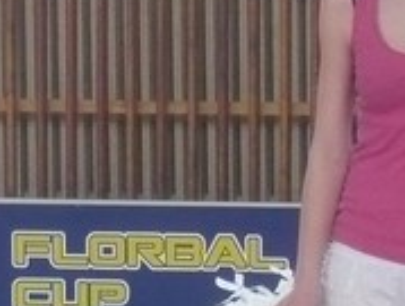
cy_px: 258
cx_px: 34
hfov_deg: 4.8
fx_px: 4783
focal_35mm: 408
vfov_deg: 3.7
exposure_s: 1/125
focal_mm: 14.8
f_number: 4.6
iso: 400
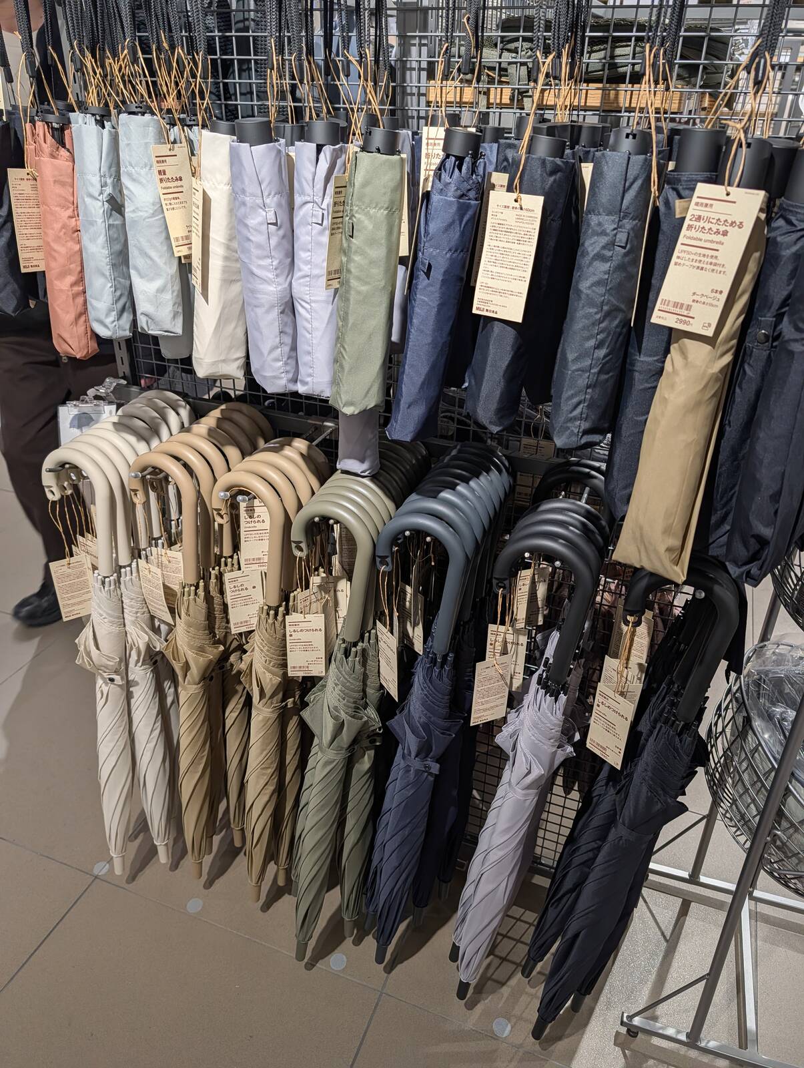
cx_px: 402
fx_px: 741
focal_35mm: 24
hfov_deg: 56.9
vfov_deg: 71.5
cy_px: 534
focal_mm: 6.9
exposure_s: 1/120
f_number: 1.68
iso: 138
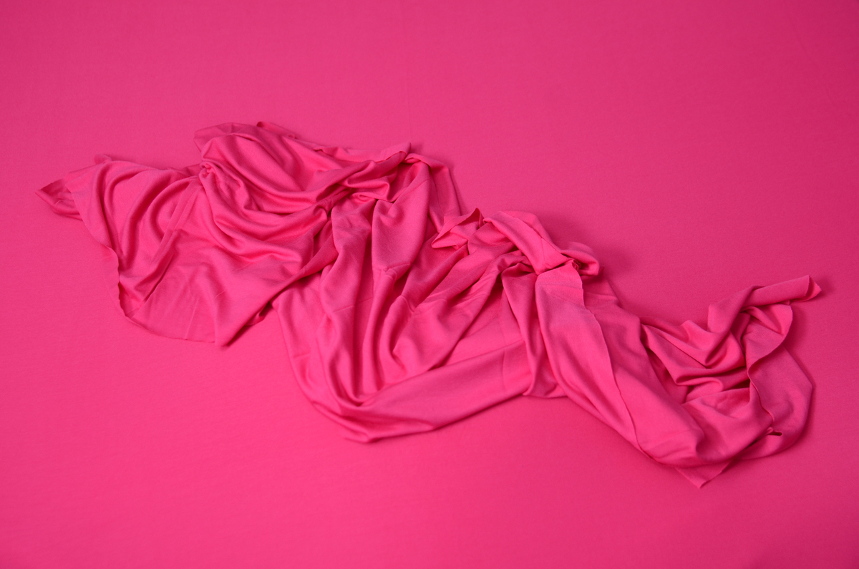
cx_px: 430
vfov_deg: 26.4
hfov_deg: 39.0
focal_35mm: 51
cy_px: 284
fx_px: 1214
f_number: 4
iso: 200
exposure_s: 1/100
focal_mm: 34
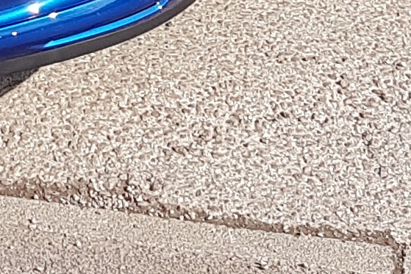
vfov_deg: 6.4
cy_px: -601
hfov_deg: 10.1
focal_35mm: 195
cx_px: -254
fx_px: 2227
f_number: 1.7
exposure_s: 1/1492
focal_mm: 4.2
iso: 40
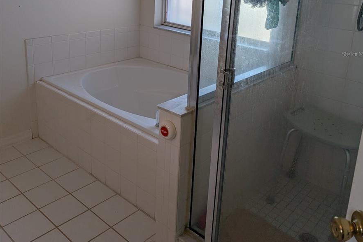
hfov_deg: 55.8
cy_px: 54
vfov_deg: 37.7
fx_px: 343
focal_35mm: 34
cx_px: 185
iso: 24
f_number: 1.68
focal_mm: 6.9
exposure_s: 1/1653
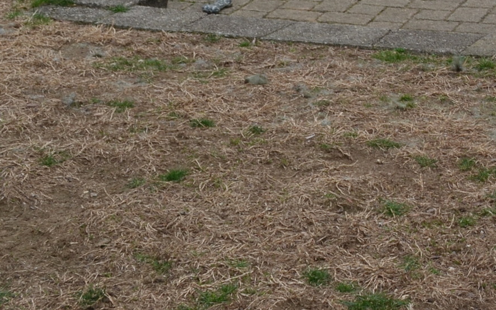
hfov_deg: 18.5
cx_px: 584
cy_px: -212
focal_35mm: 107
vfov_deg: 11.5
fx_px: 1447
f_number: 7.1
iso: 100
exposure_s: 1/200
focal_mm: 20
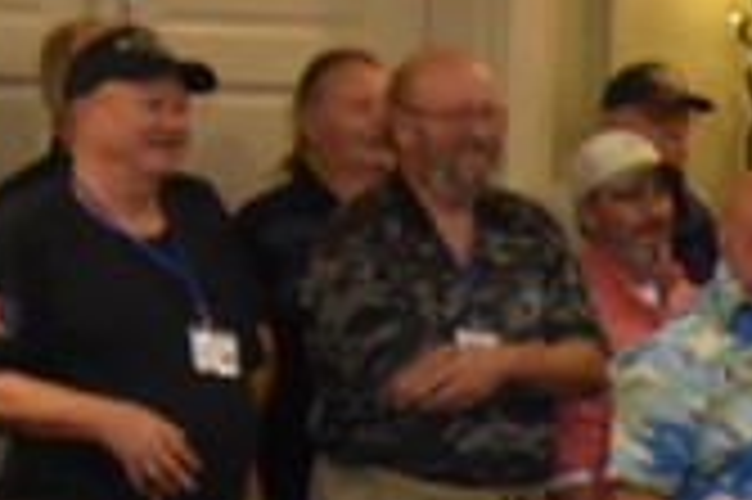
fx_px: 4538
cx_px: 2022
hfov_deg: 8.4
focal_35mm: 217
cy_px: 495
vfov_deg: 6.3
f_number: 3.8
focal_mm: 21
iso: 1250
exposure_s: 1/60
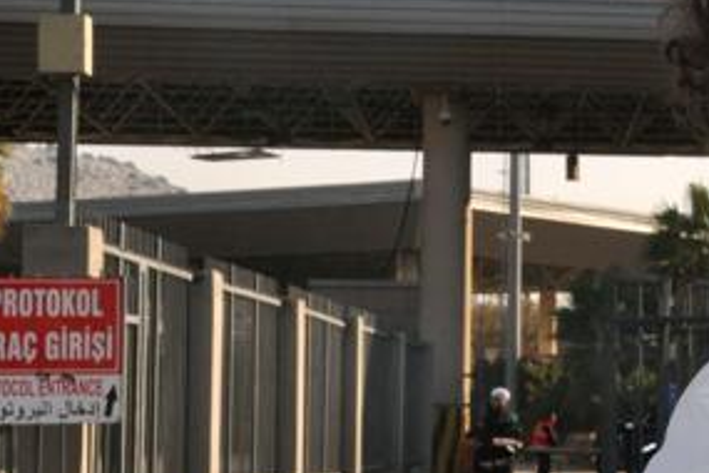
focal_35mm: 134
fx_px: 2639
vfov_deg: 10.2
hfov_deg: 14.8
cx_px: 826
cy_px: 249
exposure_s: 1/200
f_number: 18
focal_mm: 34
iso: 400
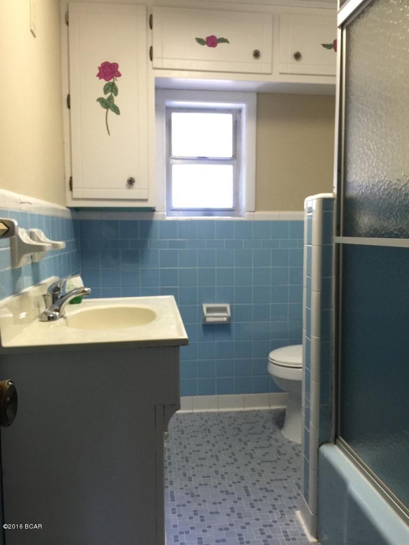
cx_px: 204
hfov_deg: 48.2
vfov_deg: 61.7
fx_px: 457
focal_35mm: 29
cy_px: 272
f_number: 2.2
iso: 100
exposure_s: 1/10
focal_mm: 4.15
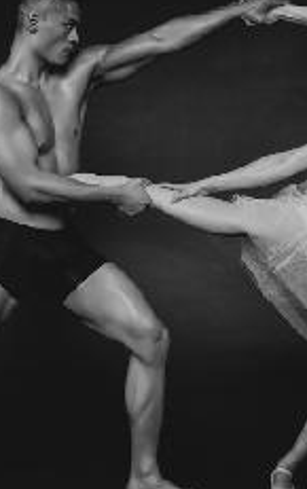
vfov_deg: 19.1
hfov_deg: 12.0
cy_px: 237
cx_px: 210
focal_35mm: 109
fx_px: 1455
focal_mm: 55
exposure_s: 1/125
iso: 100
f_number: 9
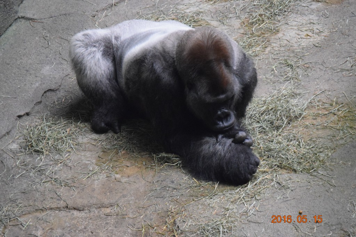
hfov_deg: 6.9
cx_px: 178
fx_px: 2966
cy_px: 118
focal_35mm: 300
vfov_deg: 4.6
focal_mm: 200
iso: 6400
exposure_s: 1/250
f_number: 5.6
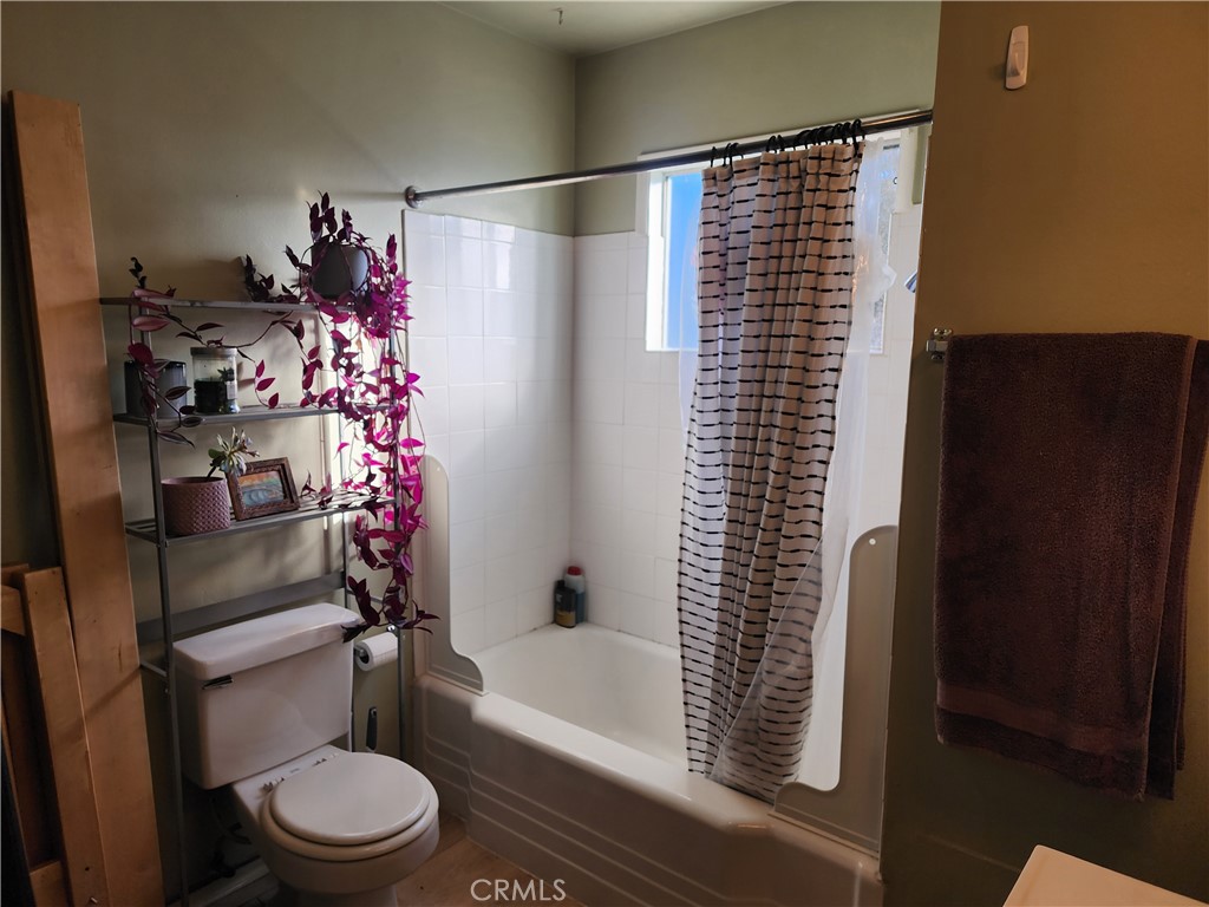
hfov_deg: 73.9
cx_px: 604
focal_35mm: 23
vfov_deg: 58.9
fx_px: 803
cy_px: 454
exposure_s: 1/180
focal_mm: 6.4
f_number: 1.8
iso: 40
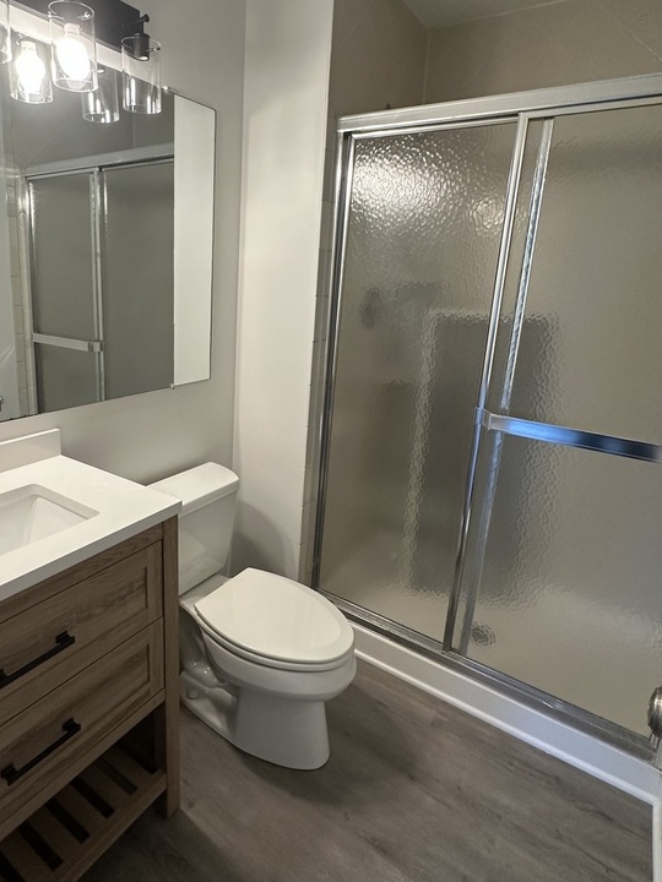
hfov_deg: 62.7
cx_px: 254
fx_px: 535
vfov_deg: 78.7
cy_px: 392
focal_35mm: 21
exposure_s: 1/120
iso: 250
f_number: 2.2
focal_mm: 2.22
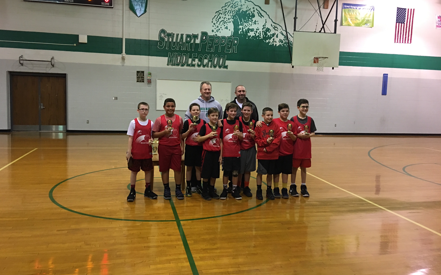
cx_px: 220
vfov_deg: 40.6
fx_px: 373
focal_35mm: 31
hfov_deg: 61.2
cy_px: 133
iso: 64
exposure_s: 1/15
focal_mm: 4.15
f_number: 2.2
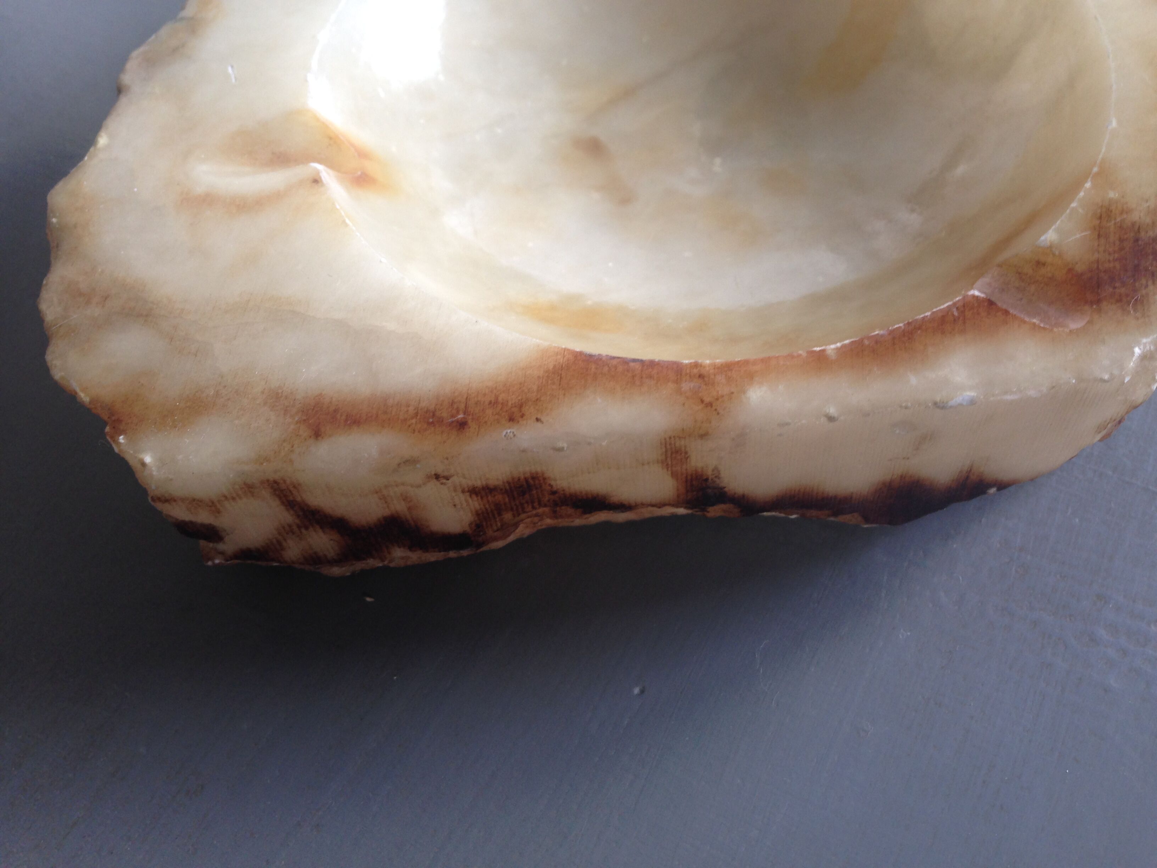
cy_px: 434
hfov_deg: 55.4
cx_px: 578
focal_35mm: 33
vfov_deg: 42.9
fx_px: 1103
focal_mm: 4.12
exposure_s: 1/20
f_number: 2.4
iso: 50
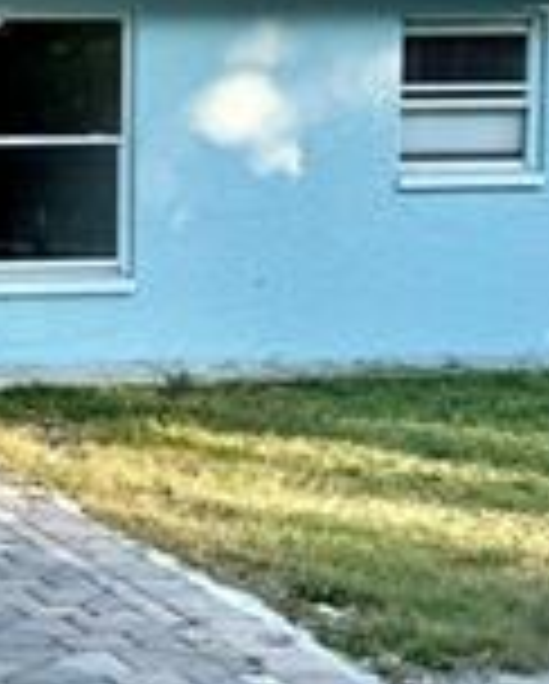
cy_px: 400
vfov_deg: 16.3
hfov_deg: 12.7
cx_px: -171
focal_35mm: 118
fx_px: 2392
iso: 80
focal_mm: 6.76
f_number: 1.78
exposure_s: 1/1553
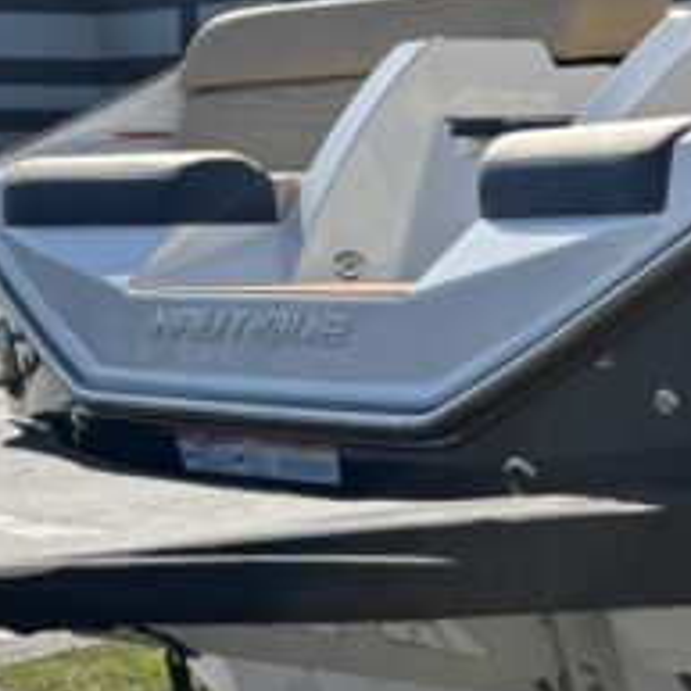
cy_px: 304
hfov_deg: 12.4
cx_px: 1294
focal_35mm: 127
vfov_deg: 13.7
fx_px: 2868
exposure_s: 1/4255
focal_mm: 5.96
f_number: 1.6
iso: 50
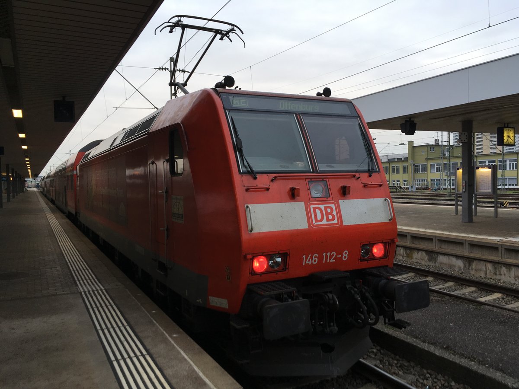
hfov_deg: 61.7
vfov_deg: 48.2
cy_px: 194
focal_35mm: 29
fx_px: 435
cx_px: 260
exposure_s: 1/50
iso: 25
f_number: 2.2
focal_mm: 4.15
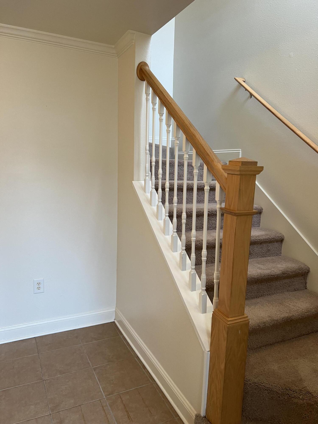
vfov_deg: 67.3
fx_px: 318
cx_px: 159
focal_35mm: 26
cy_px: 212
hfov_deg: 53.1
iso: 100
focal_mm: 5.7
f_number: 1.5
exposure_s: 1/60
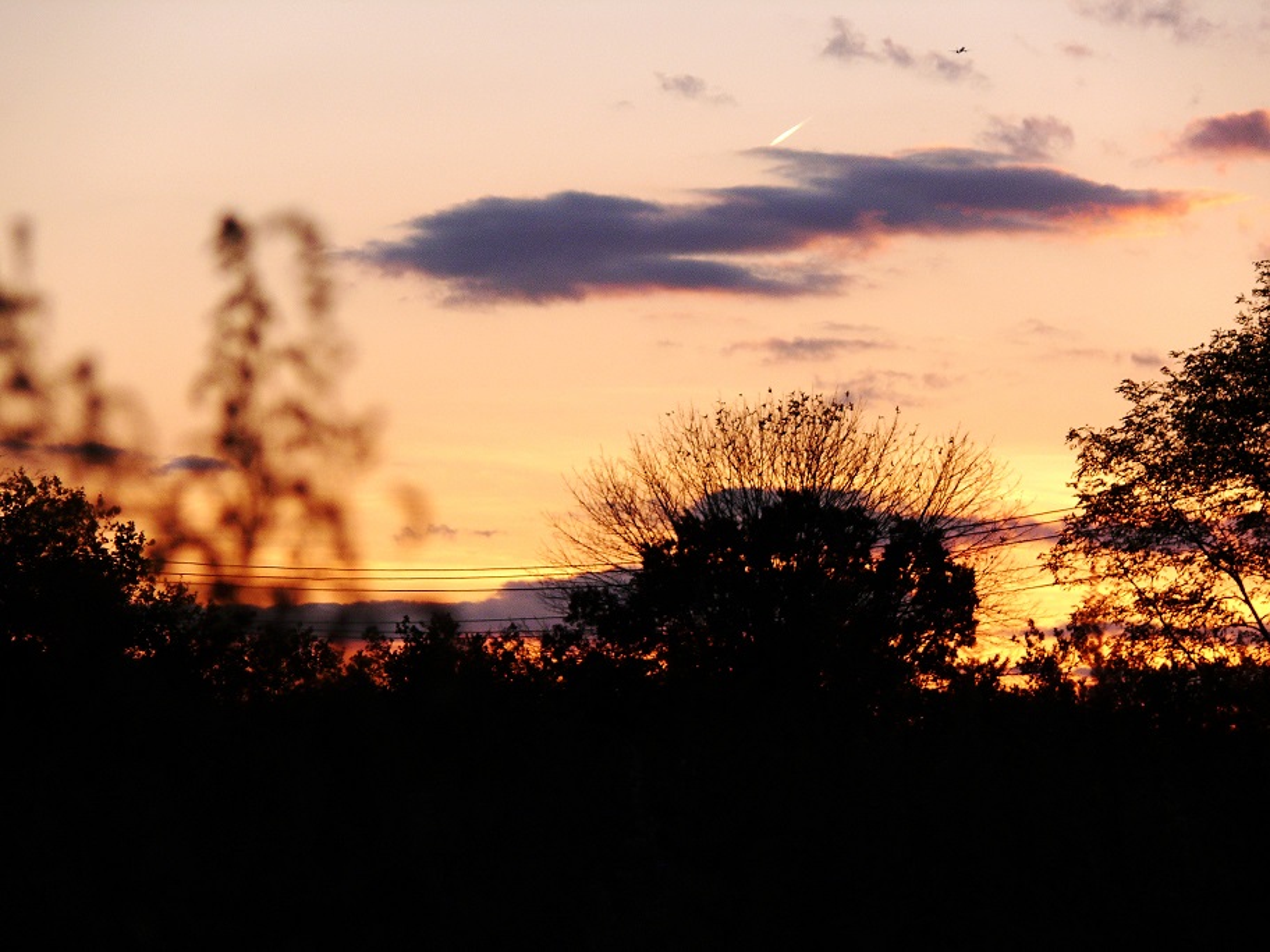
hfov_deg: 7.5
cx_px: 635
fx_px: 9722
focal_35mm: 265
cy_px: 476
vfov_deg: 5.6
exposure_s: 1/200
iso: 100
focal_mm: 56.1
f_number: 4.5
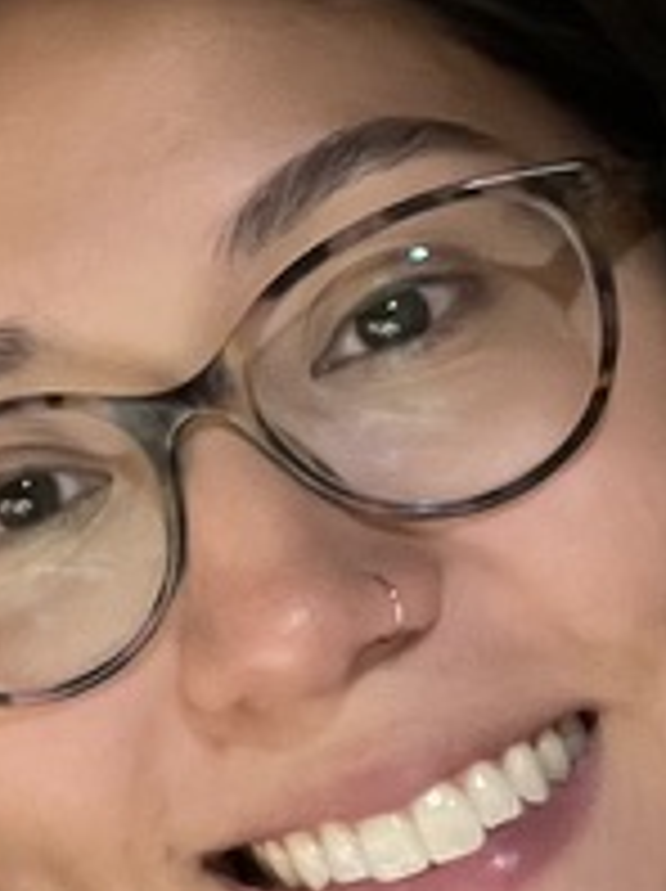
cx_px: -612
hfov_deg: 11.4
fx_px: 3059
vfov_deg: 16.3
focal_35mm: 119
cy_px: 18
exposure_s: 1/30
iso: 640
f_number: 2.2
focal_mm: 2.71
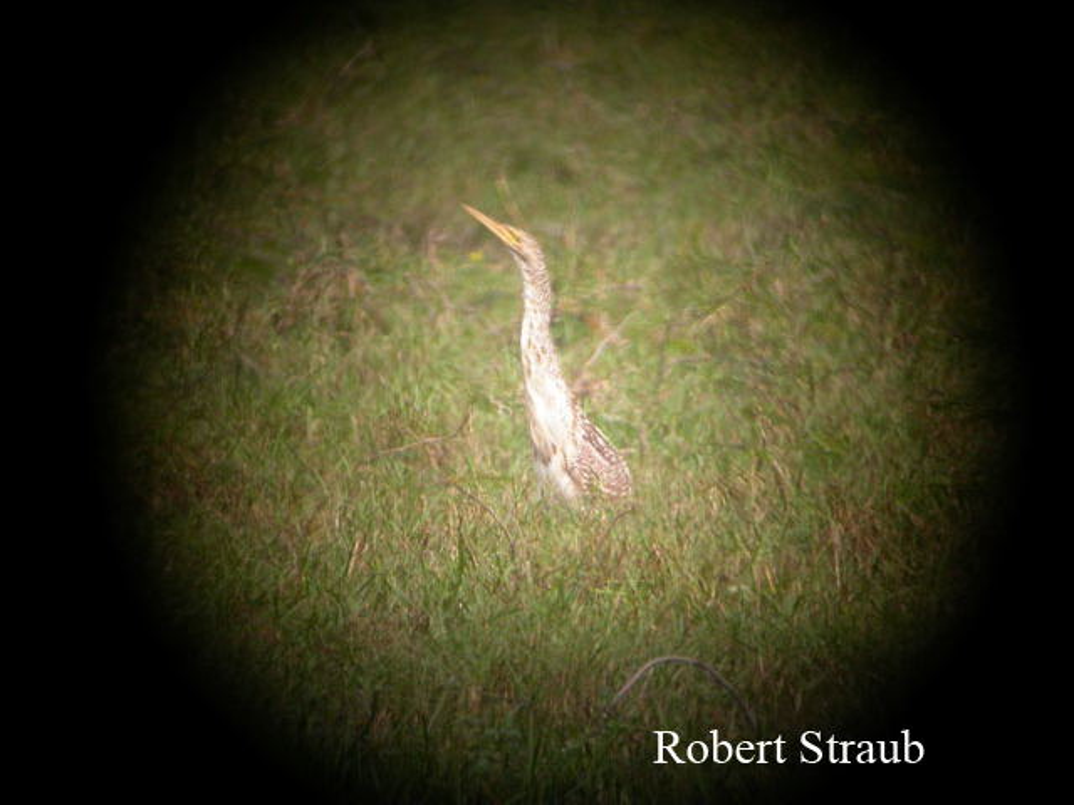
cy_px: 402
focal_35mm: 78
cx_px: 537
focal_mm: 16.2
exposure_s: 1/153
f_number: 5.6
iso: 100
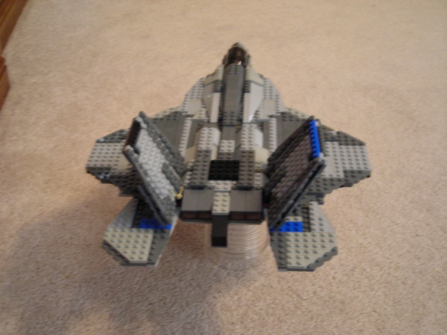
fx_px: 607
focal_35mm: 47
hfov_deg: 40.4
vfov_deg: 30.9
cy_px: 168
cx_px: 224
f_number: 3.4
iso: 200
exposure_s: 1/6.1
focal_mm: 7.8
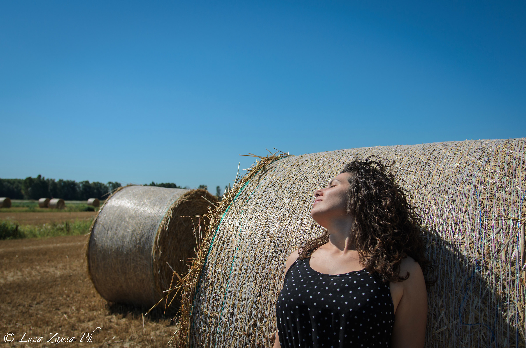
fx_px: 525
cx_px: 263
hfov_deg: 53.2
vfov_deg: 36.7
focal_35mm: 36
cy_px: 174
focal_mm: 24
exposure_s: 1/1600
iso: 100
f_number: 4.5
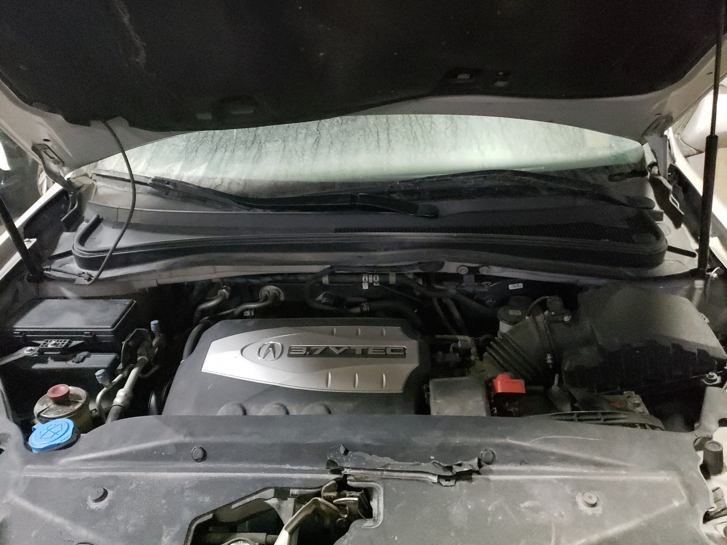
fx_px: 546
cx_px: 364
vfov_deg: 53.1
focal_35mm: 26
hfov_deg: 67.3
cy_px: 272
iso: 961
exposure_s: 1/24
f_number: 1.5
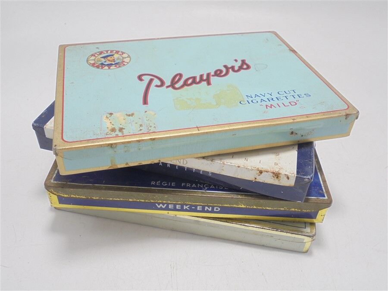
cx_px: 194
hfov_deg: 54.0
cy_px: 146
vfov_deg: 41.8
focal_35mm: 34
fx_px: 381
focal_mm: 6.1
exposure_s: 1/50
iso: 100
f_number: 4
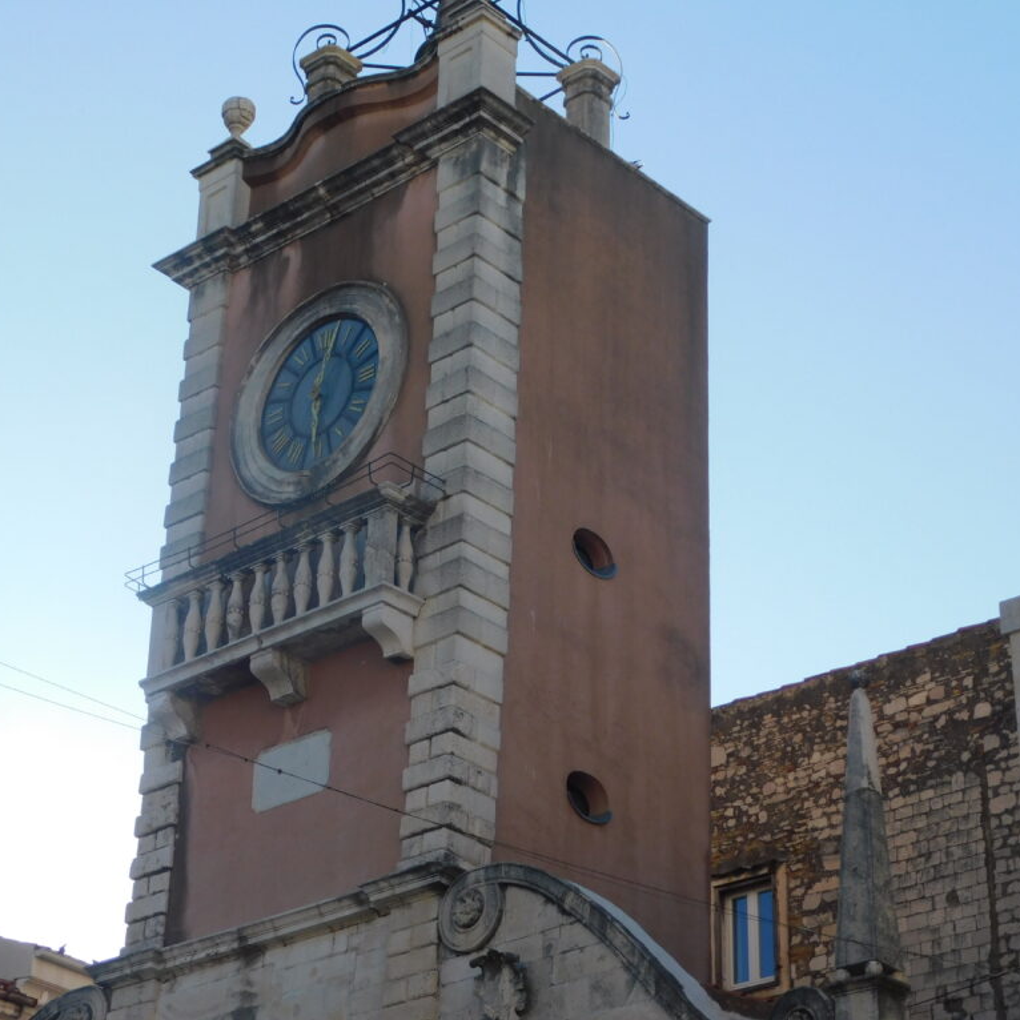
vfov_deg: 22.2
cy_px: 510
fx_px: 2600
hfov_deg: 22.2
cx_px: 453
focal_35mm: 78
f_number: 4.2
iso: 125
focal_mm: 11.7
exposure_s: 1/640
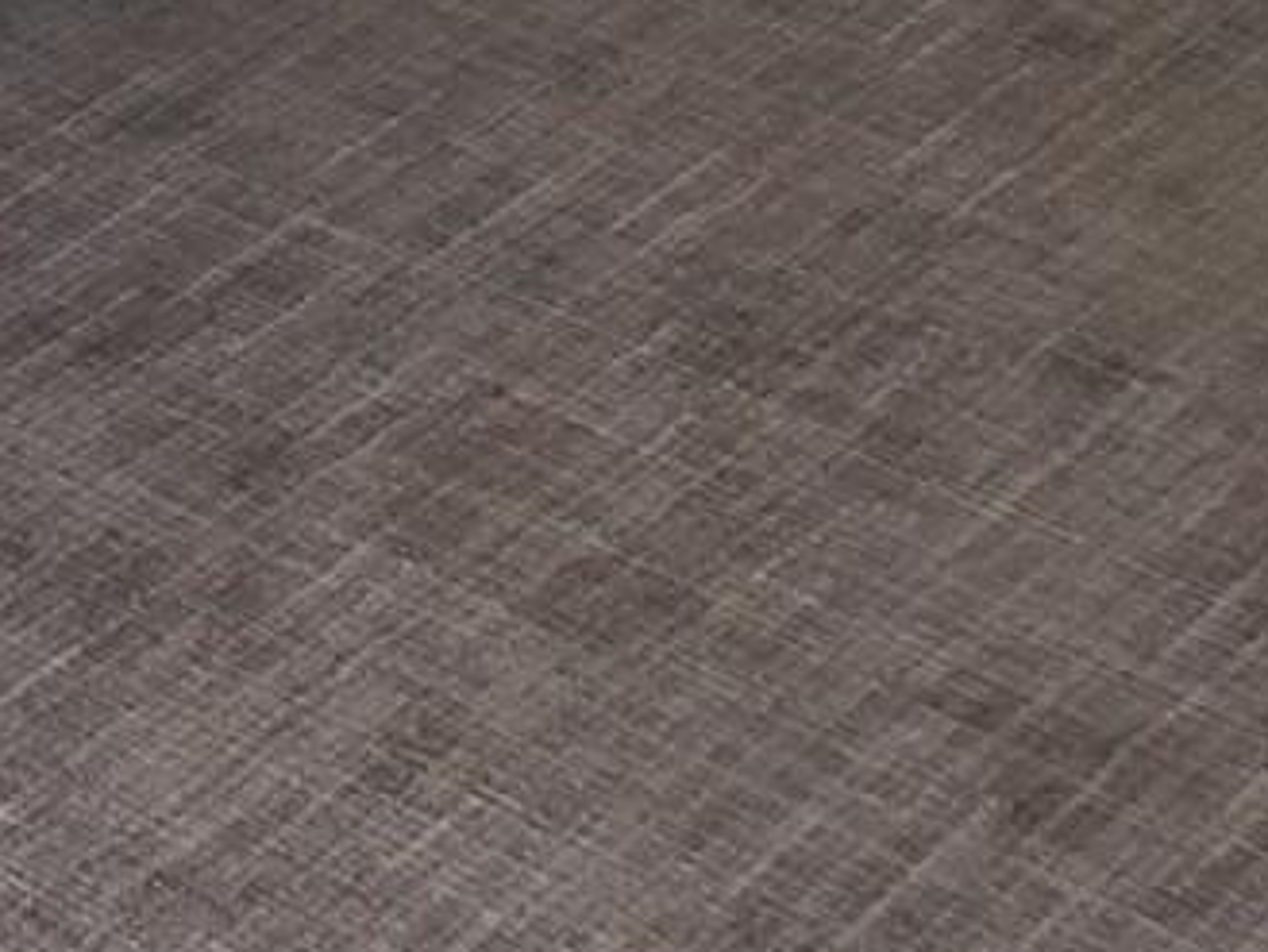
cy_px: -1827
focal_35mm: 162
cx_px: -1854
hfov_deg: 10.4
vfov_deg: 8.0
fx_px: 5936
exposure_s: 1/60
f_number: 2.4
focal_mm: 4.3
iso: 64
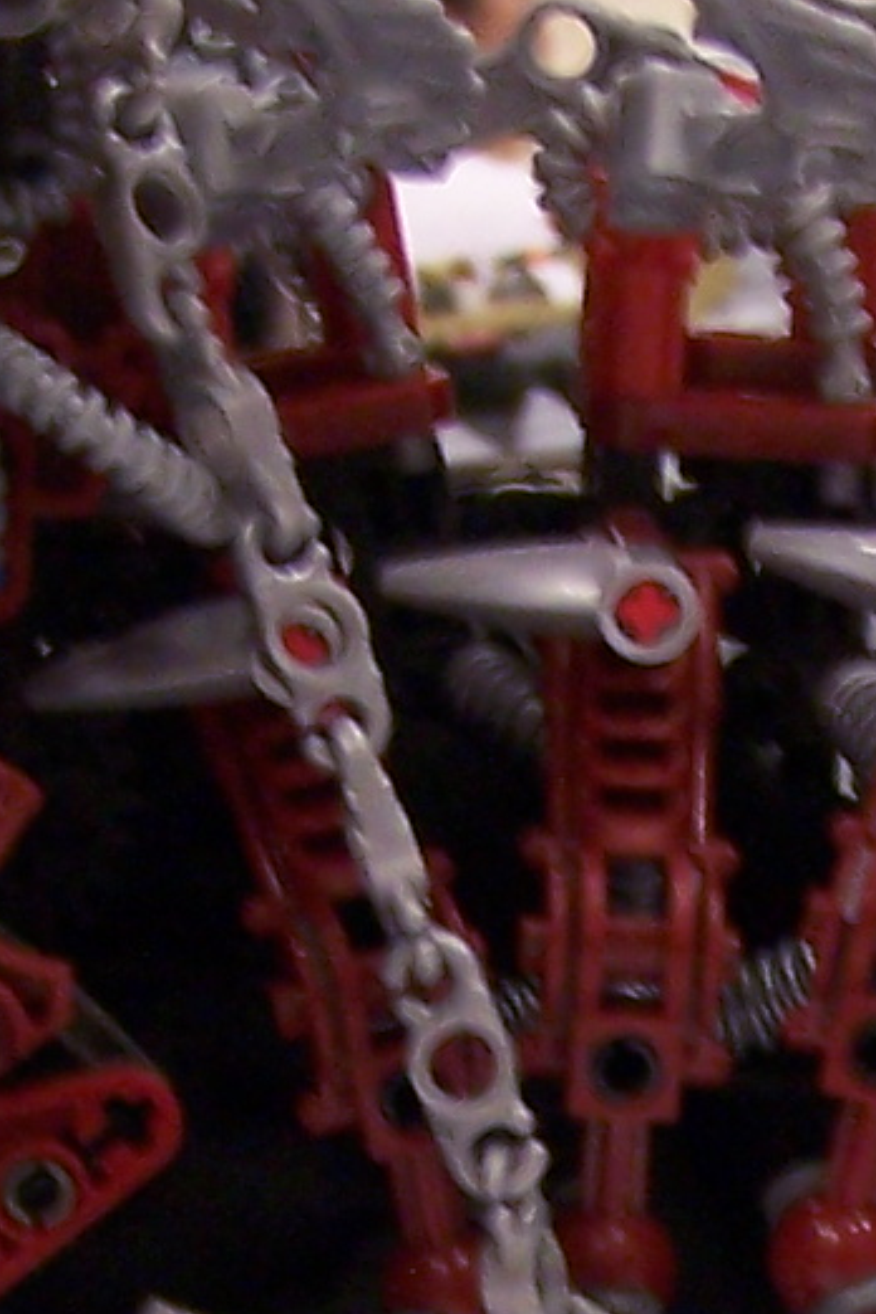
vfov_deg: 10.4
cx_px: 705
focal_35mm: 195
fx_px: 7117
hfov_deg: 7.0
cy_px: 1503
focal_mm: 6.3
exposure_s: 1/20
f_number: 2.8
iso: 140
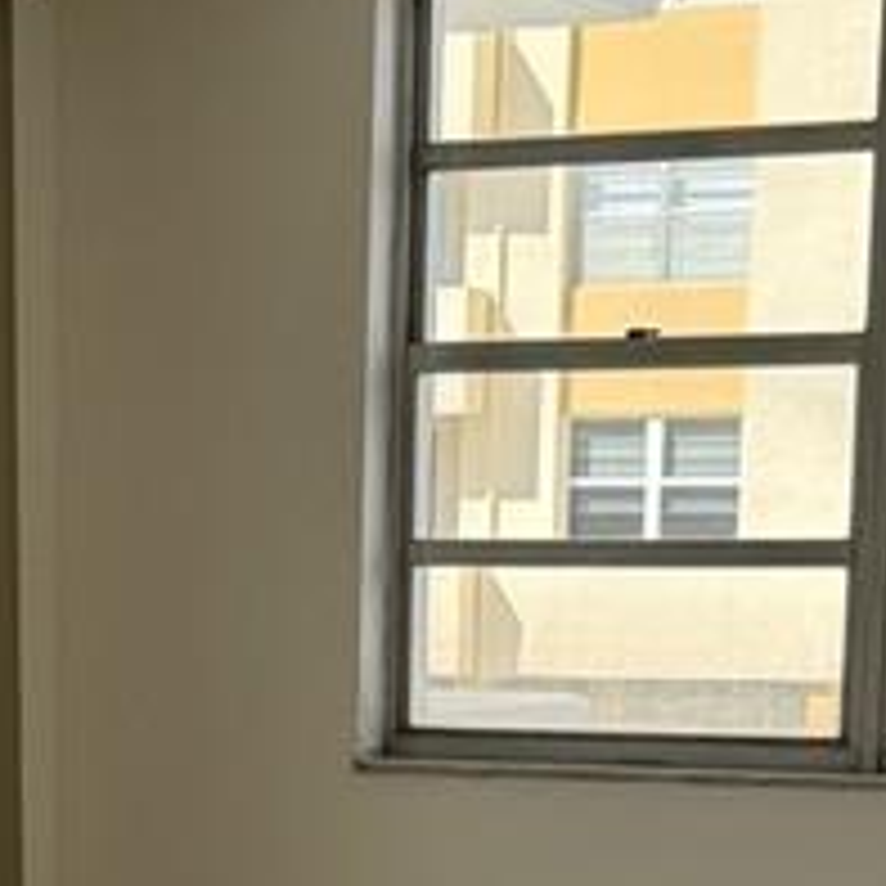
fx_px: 3736
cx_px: 202
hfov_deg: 13.5
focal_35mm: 129
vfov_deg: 12.9
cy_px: 1304
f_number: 1.78
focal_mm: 6.76
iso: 100
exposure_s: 1/2299
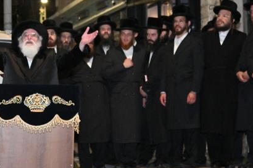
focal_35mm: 125
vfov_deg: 11.0
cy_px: 98
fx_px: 878
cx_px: 27
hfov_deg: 16.2
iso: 1600
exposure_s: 1/125
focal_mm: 50
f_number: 4
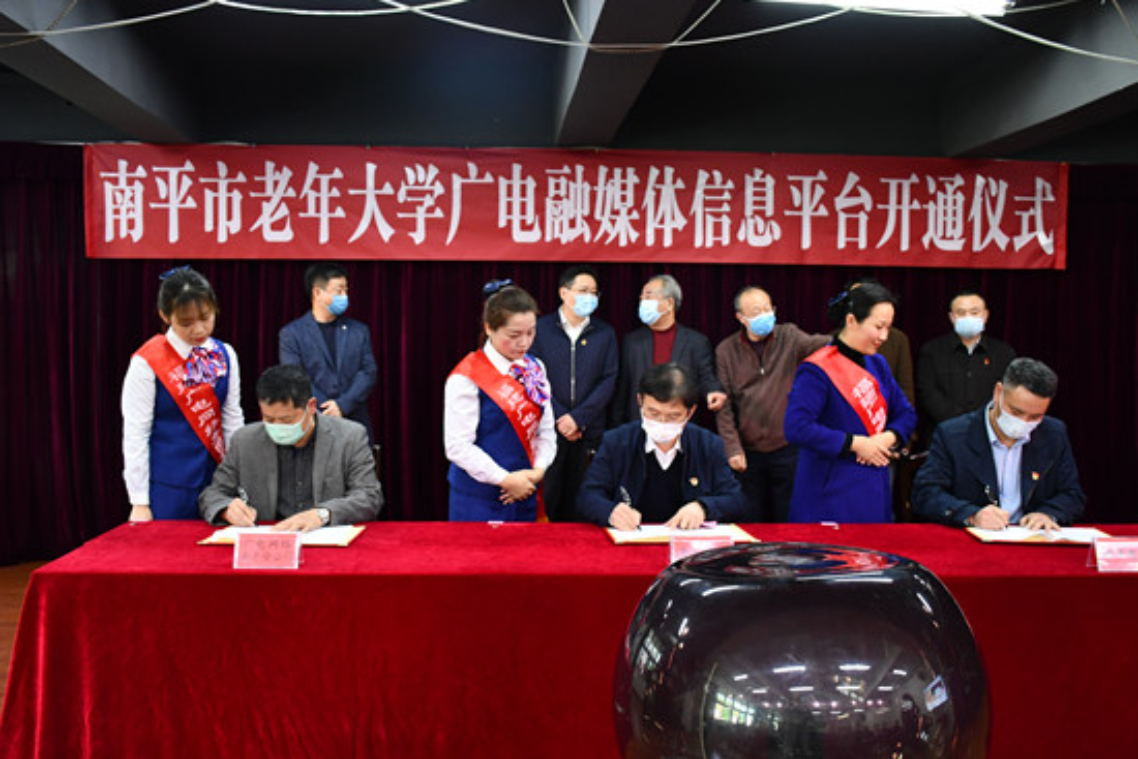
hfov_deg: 53.1
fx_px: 1138
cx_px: 581
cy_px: 364
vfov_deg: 36.9
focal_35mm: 36
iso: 1600
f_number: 4.5
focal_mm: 22
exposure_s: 1/80
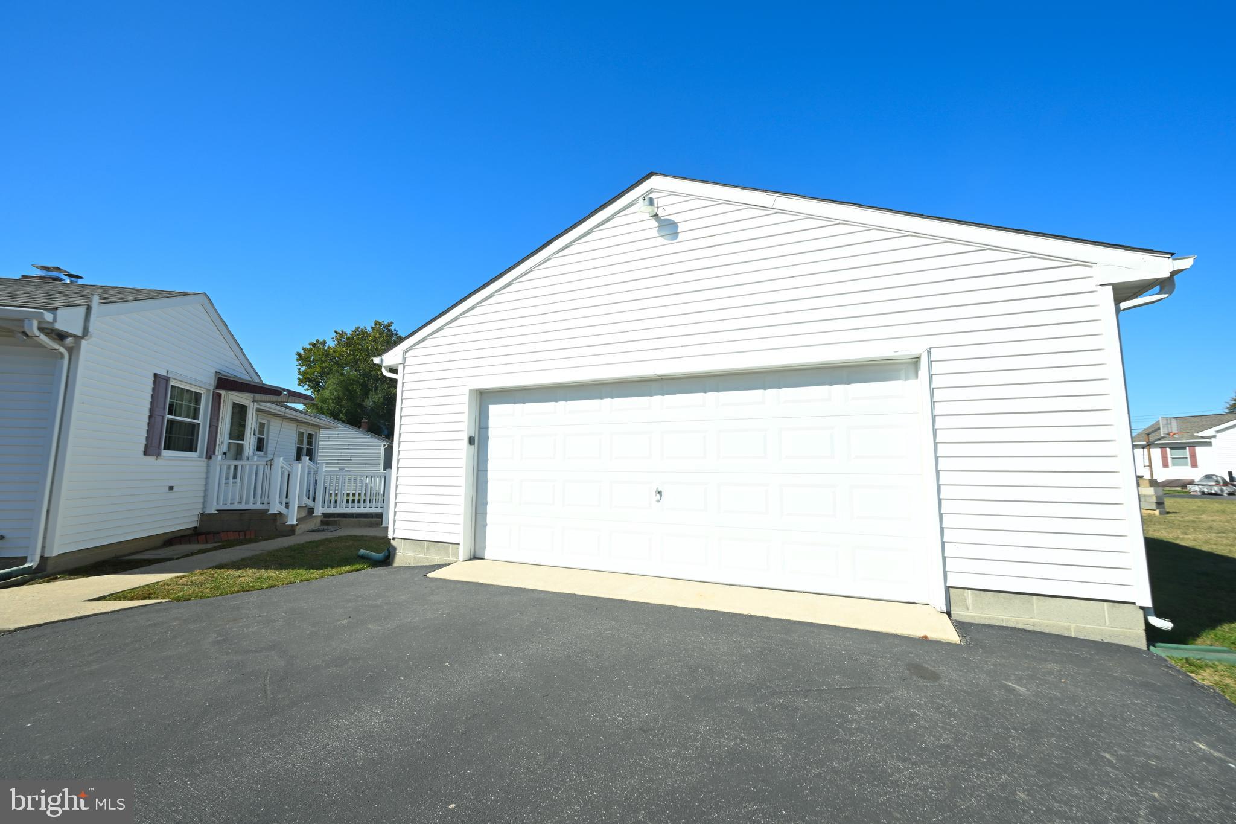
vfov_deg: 81.2
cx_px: 618
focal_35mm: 14
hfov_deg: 104.3
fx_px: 481
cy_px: 412
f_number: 18
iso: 64
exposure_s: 1/20
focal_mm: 14
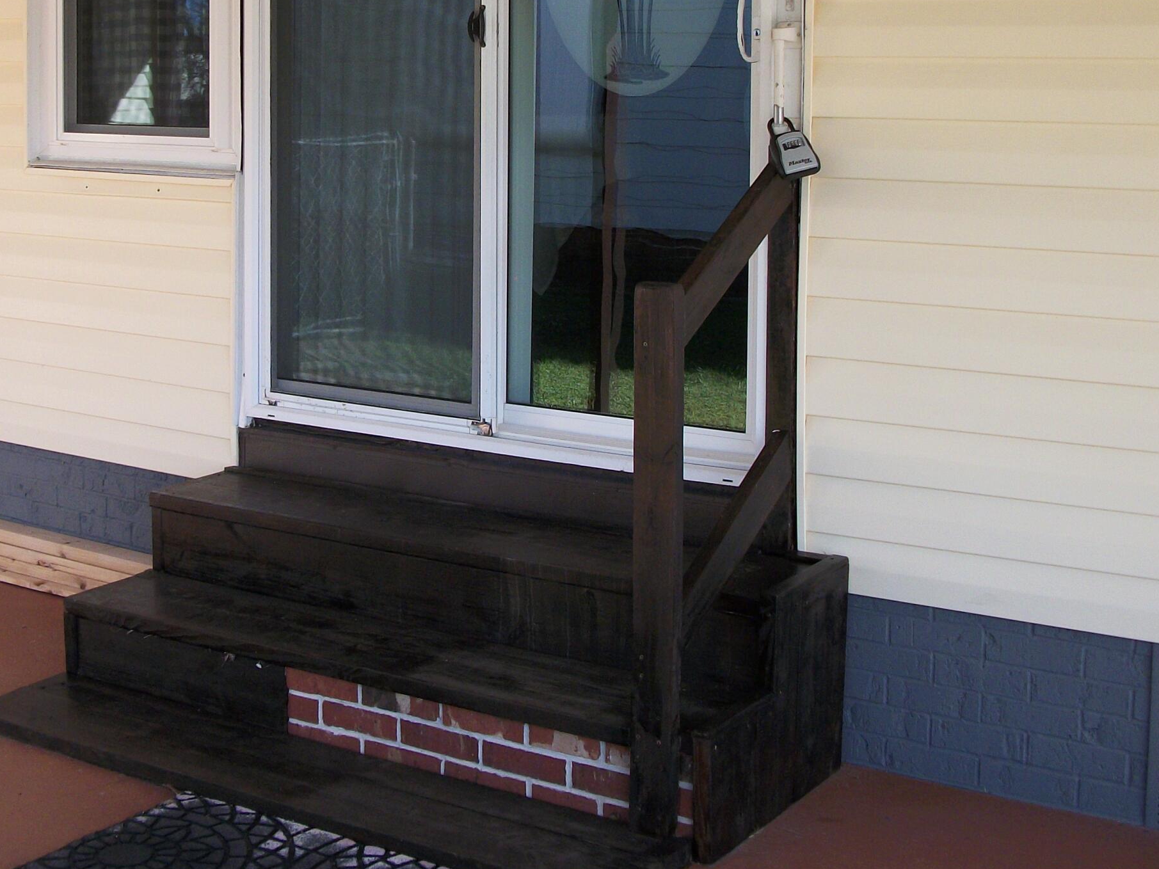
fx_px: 1774
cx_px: 434
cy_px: 212
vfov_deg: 27.1
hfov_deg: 36.0
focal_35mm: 53
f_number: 2.9
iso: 80
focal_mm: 5.7
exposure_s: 1/320
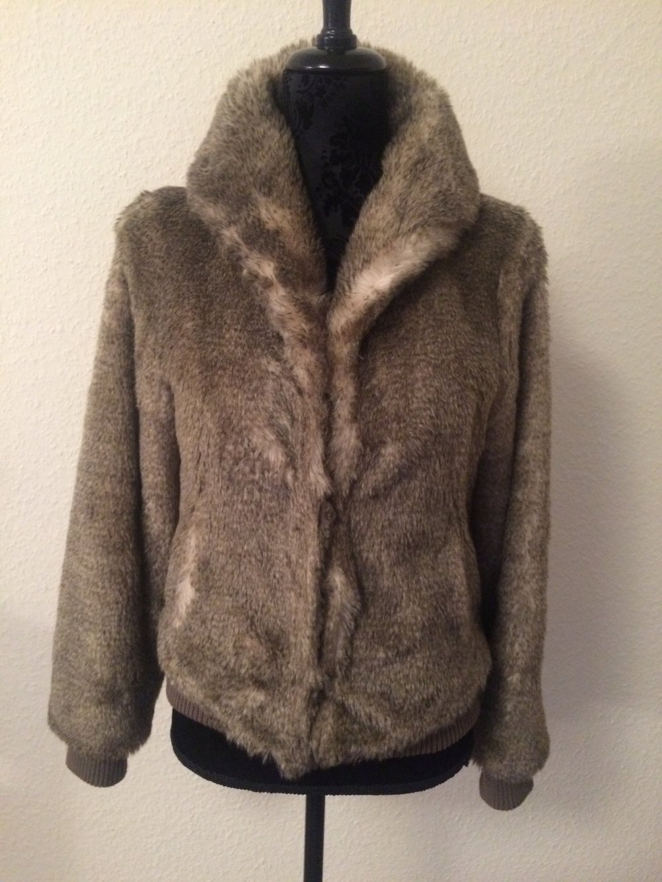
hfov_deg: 48.2
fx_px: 739
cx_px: 331
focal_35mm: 29
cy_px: 441
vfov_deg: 61.7
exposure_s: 1/17
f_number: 2.2
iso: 400
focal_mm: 4.15
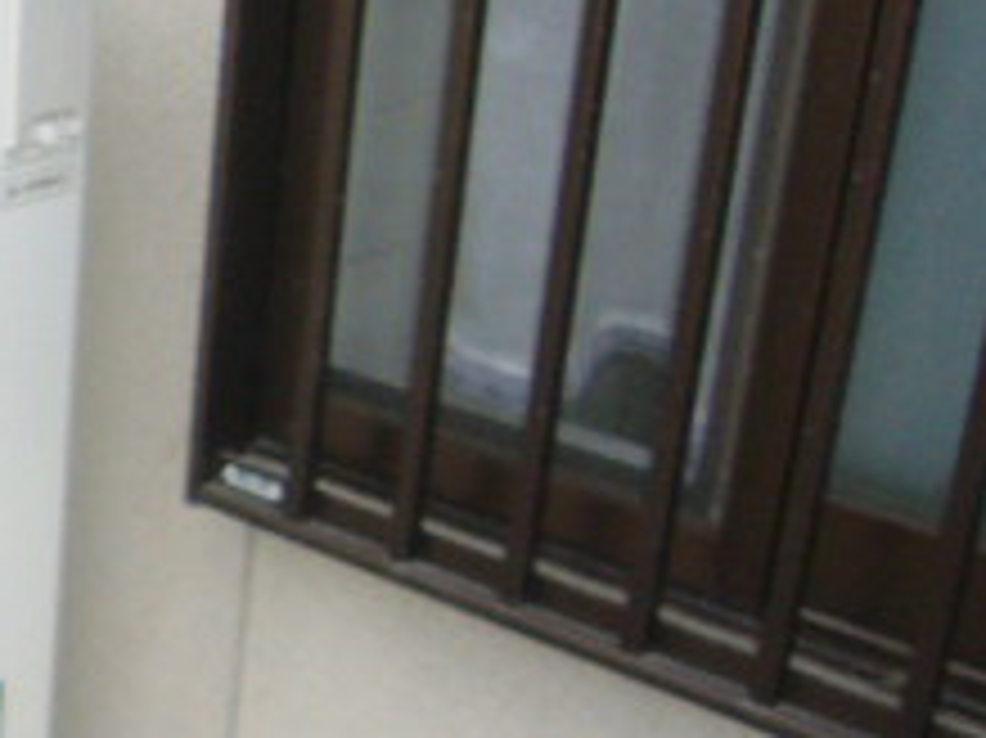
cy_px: 567
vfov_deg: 17.9
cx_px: -410
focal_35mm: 82
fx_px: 2334
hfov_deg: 20.9
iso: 80
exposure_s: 1/30
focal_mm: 4.6
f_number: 2.8
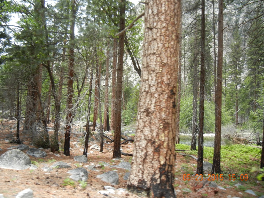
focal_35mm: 30
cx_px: 132
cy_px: 99
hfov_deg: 60.0
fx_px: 229
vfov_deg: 46.8
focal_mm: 5.4
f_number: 3.5
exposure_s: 1/376
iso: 160
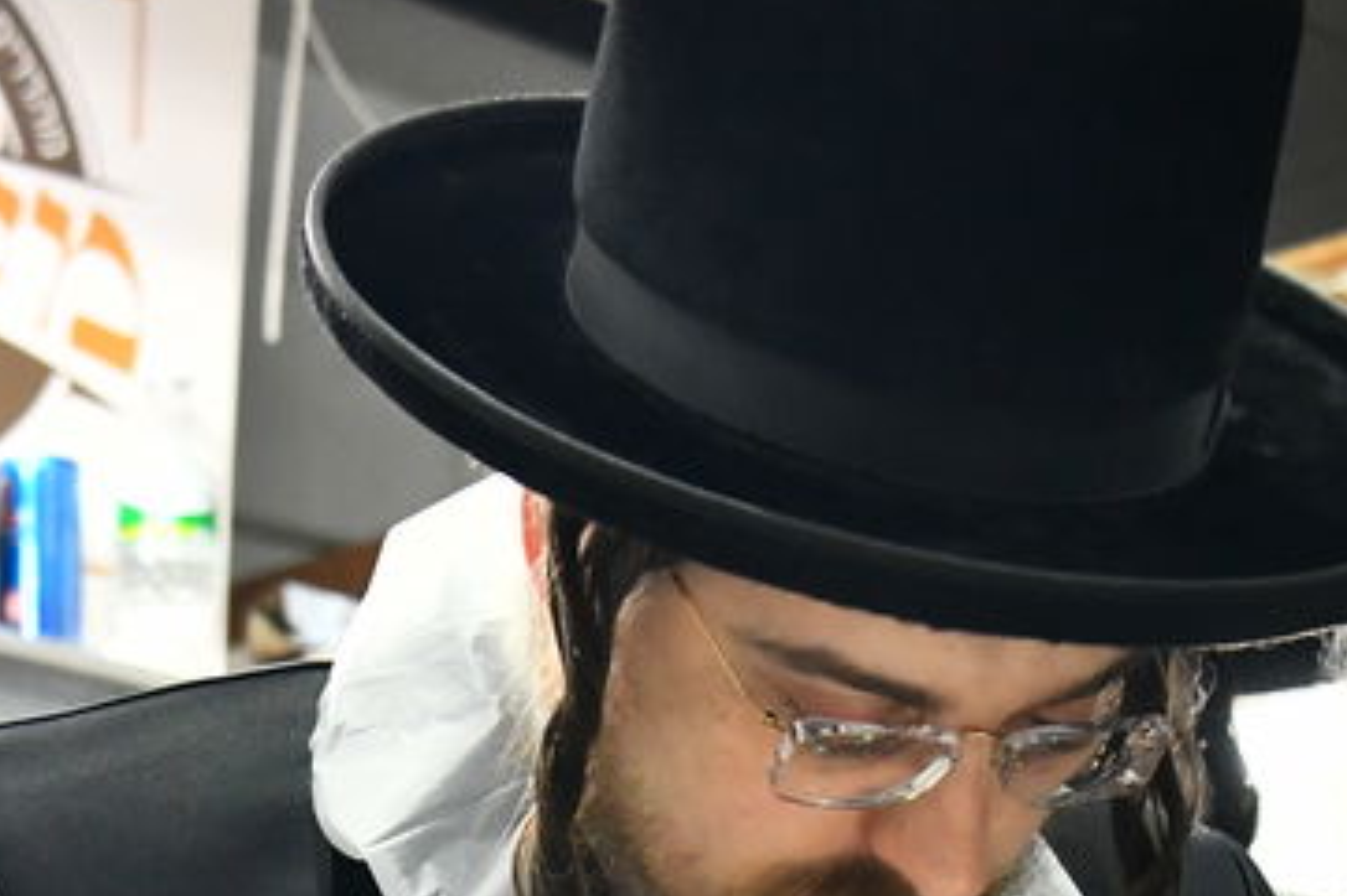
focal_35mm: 174
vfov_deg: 7.8
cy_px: 1180
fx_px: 6507
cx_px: 748
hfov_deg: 11.8
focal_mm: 45
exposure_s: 1/125
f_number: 5
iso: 1600
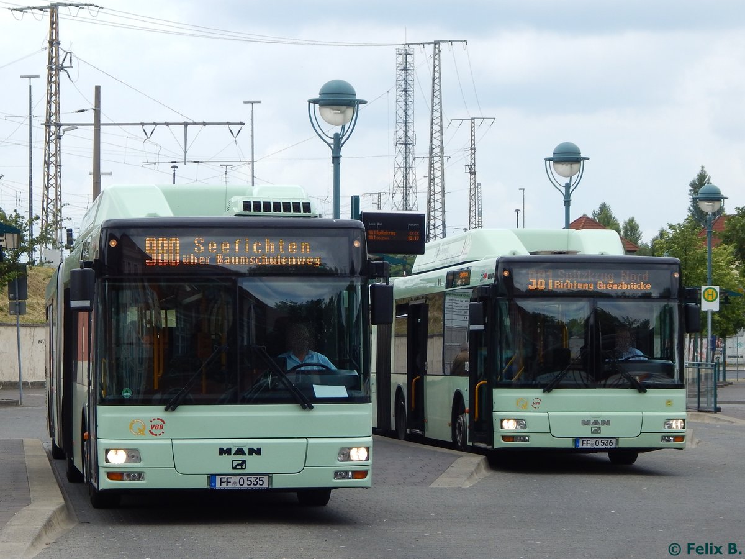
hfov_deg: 23.0
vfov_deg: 17.4
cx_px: 372
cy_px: 280
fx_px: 1829
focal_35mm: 85
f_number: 4.3
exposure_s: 1/640
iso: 125
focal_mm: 15.3
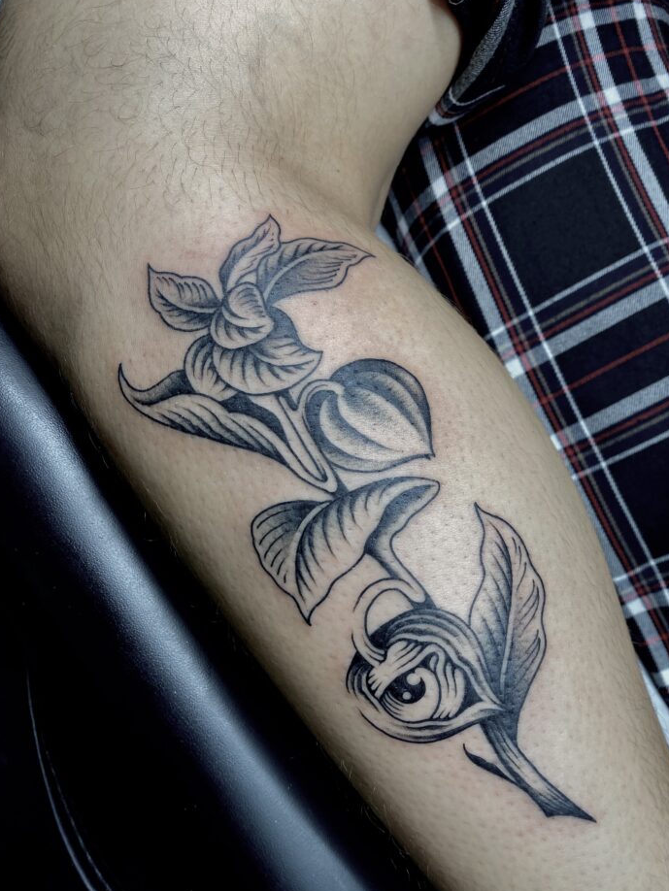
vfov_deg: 61.5
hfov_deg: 48.2
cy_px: 485
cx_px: 363
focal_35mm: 29
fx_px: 747
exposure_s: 1/100
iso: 40
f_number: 1.8
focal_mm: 4.25
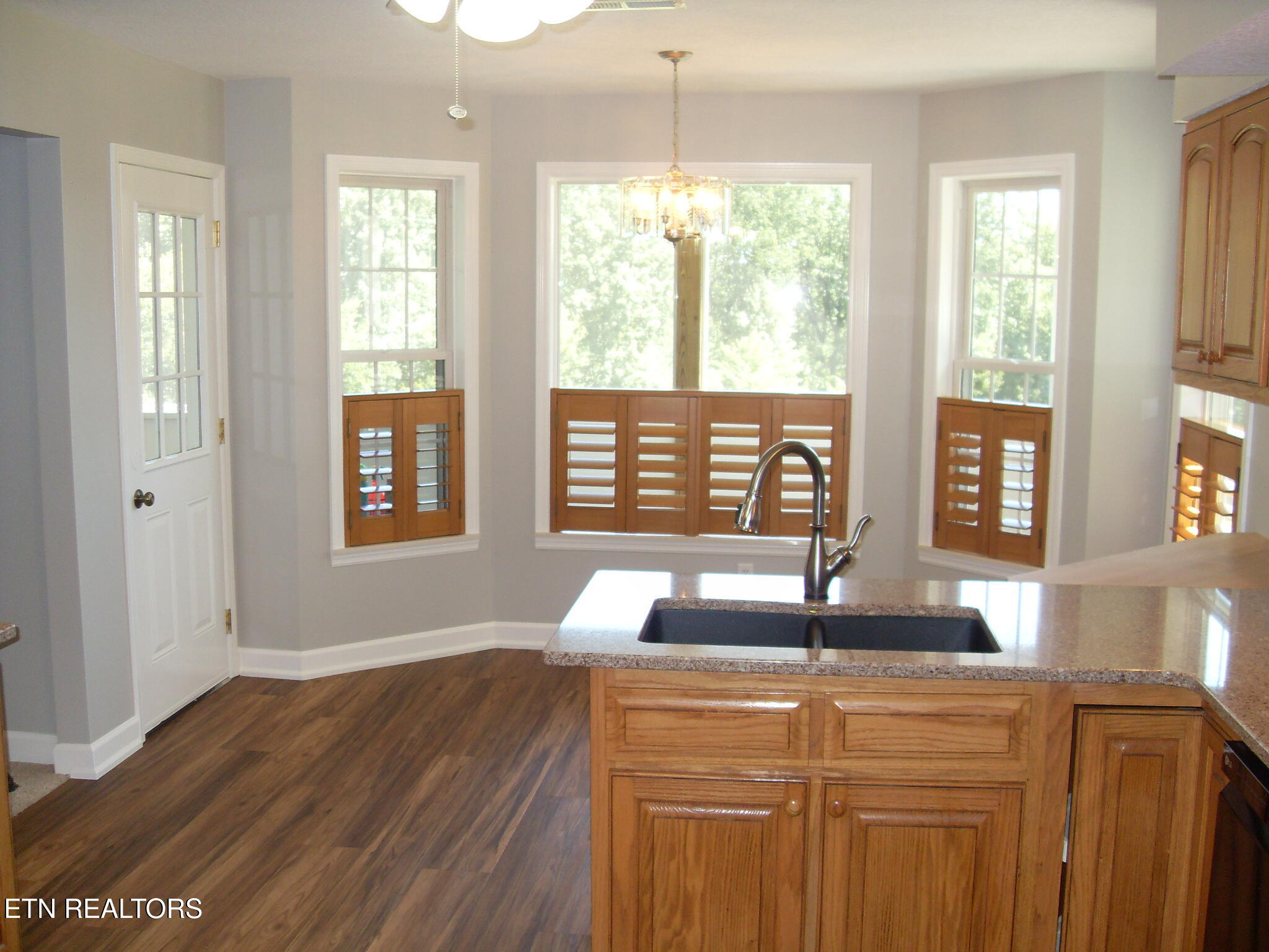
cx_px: 634
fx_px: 1356
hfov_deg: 50.1
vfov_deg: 38.7
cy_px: 476
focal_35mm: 37
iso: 100
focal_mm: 6.3
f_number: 2.8
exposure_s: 1/45
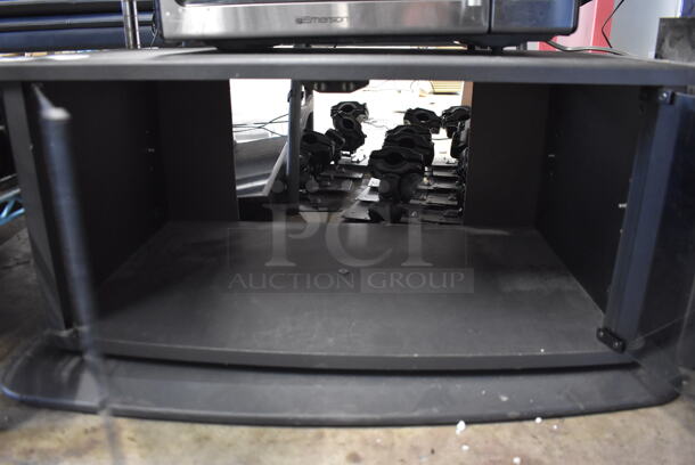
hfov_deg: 67.3
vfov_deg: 48.0
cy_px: 232
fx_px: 522
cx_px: 348
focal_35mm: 27
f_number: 3.5
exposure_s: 1/15
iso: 3200
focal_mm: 18
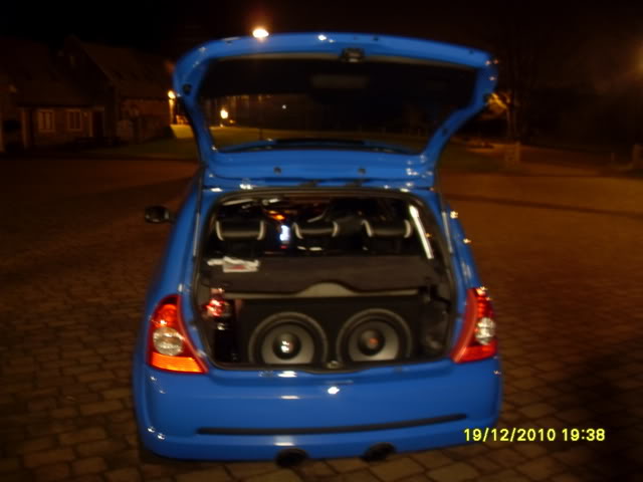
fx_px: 632
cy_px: 241
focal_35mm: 34
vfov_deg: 41.8
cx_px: 322
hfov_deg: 54.0
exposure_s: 1
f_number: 2.8
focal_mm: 6.3
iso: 200
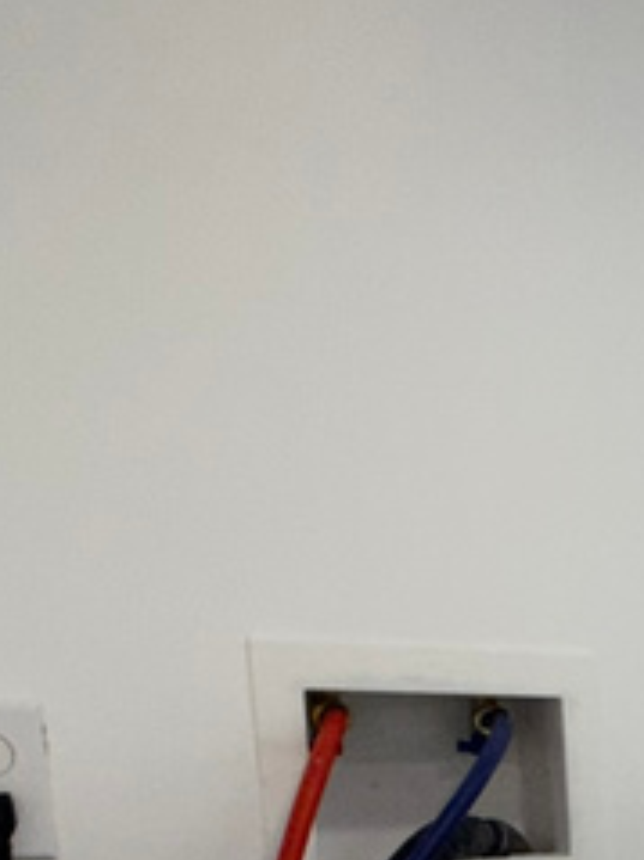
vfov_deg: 28.9
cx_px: 1360
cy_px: 961
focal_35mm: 60
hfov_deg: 16.7
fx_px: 1490
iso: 50
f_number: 2.2
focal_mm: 2.22
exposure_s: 1/138
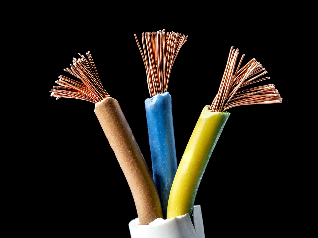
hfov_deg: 16.4
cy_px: 119
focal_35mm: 120
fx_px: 1102
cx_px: 159
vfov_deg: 12.3
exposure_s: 1/15
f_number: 8
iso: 200
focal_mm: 60
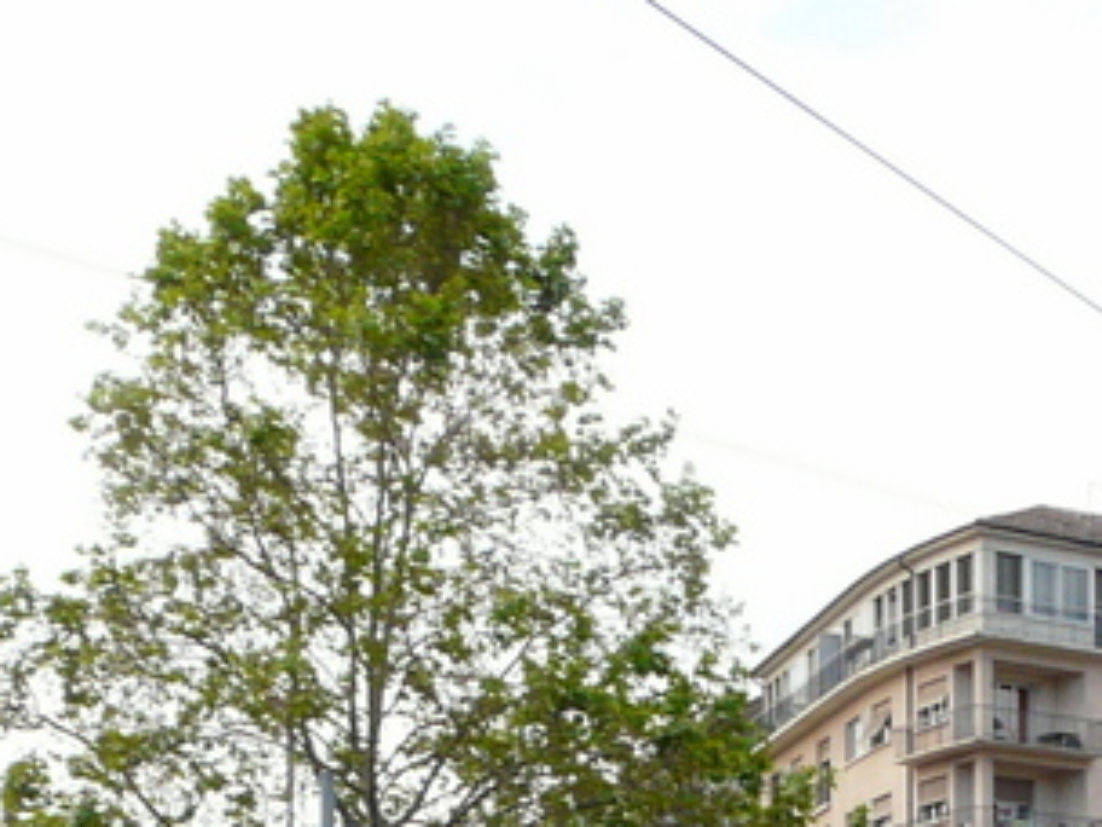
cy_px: 1338
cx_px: 1120
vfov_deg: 14.6
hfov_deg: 20.6
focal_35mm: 92
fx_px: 2929
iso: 100
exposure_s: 1/160
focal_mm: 4.6
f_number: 5
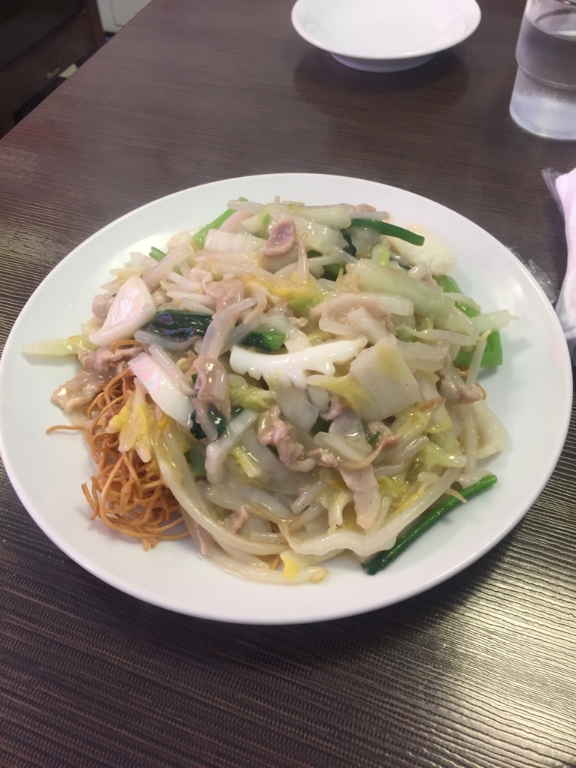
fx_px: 643
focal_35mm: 29
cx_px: 288
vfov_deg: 61.7
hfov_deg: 48.2
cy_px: 384
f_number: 2.2
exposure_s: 1/30
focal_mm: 4.15
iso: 40
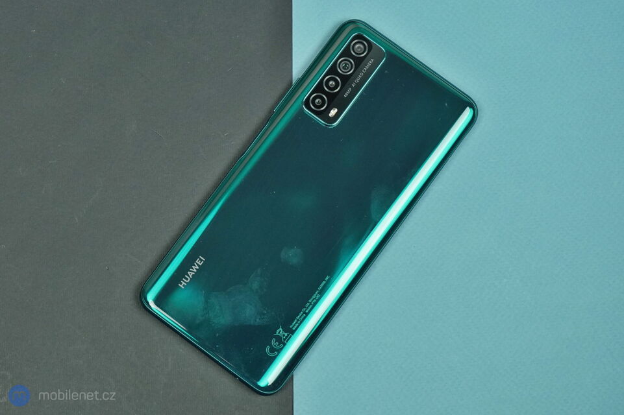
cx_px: 312
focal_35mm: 53
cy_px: 208
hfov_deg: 37.5
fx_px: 918
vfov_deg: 25.5
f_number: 5.6
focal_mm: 53
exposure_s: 1/500
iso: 2500
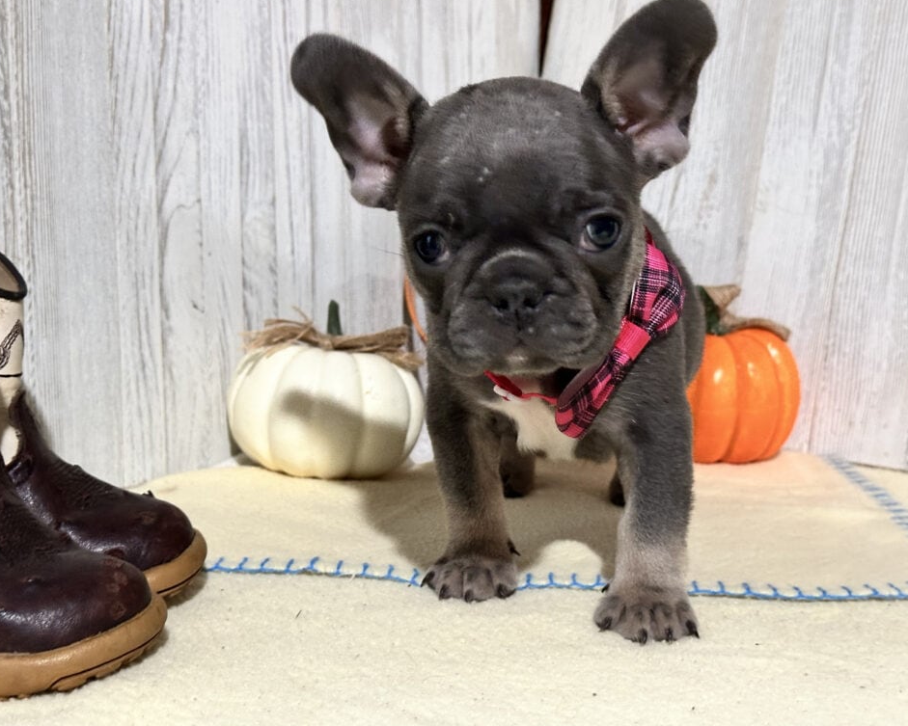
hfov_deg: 36.6
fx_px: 1371
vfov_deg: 29.7
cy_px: 363
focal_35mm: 51
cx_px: 437
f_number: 1.78
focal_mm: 6.86
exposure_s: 1/40
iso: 500
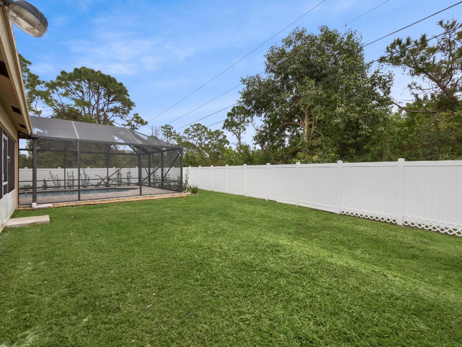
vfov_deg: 85.7
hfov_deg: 102.1
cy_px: 174
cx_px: 231
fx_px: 187
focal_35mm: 14
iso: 200
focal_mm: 7
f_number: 5.6
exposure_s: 1/250
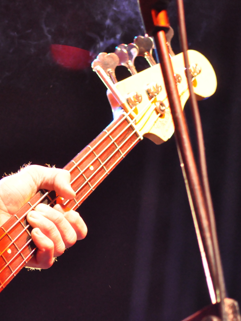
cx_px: 38
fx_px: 2460
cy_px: 160
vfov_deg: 7.5
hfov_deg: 5.6
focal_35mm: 265
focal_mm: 122
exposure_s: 1/125
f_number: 5
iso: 3200
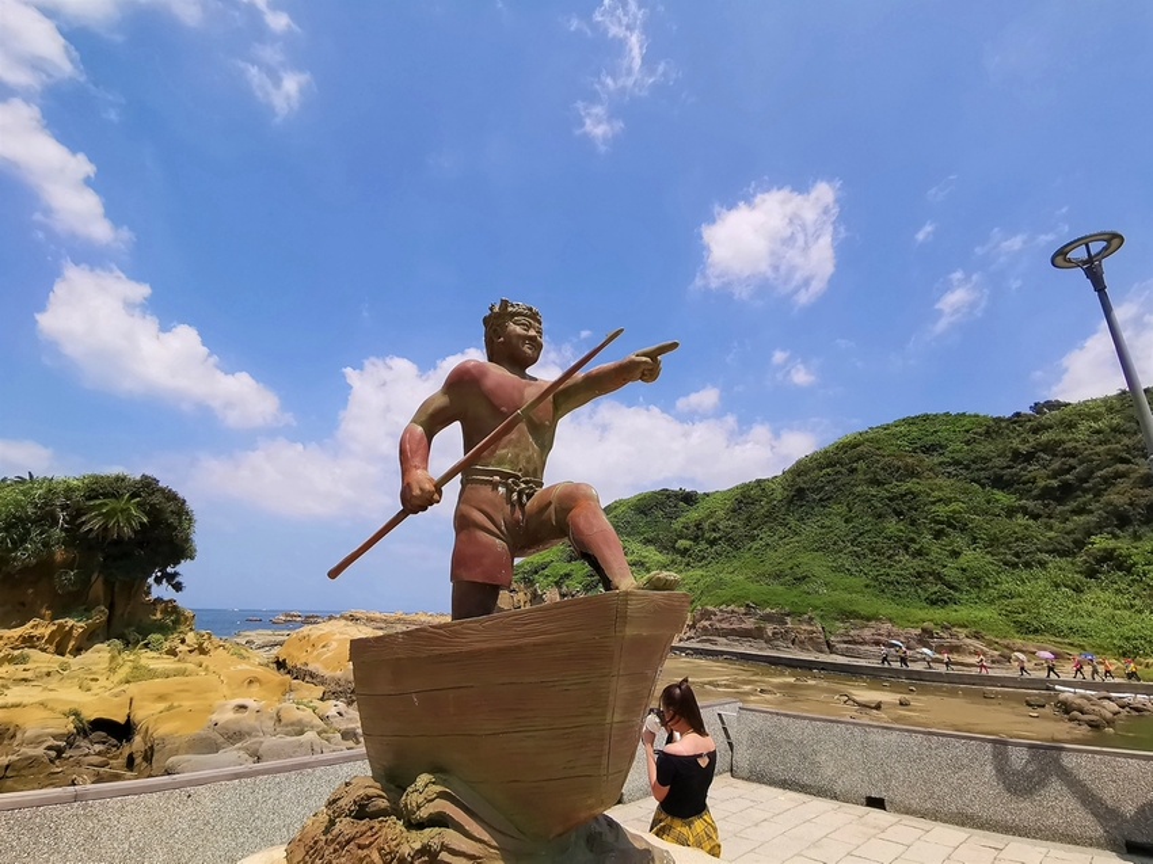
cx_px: 576
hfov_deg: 94.5
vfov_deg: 78.1
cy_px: 432
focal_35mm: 16
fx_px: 533
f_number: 2.2
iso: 50
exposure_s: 1/1506
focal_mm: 2.35
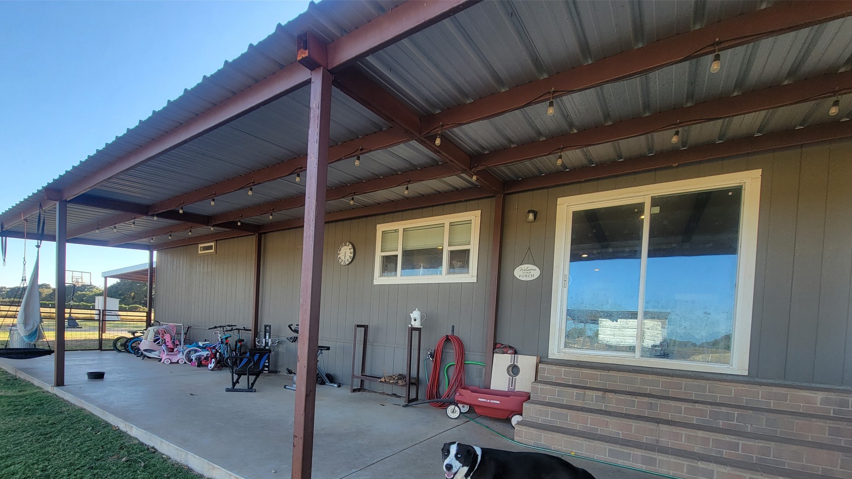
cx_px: 407
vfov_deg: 67.6
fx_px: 339
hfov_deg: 102.9
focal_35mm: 15
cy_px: 338
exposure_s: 1/239
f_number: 2.2
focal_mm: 2.2
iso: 50
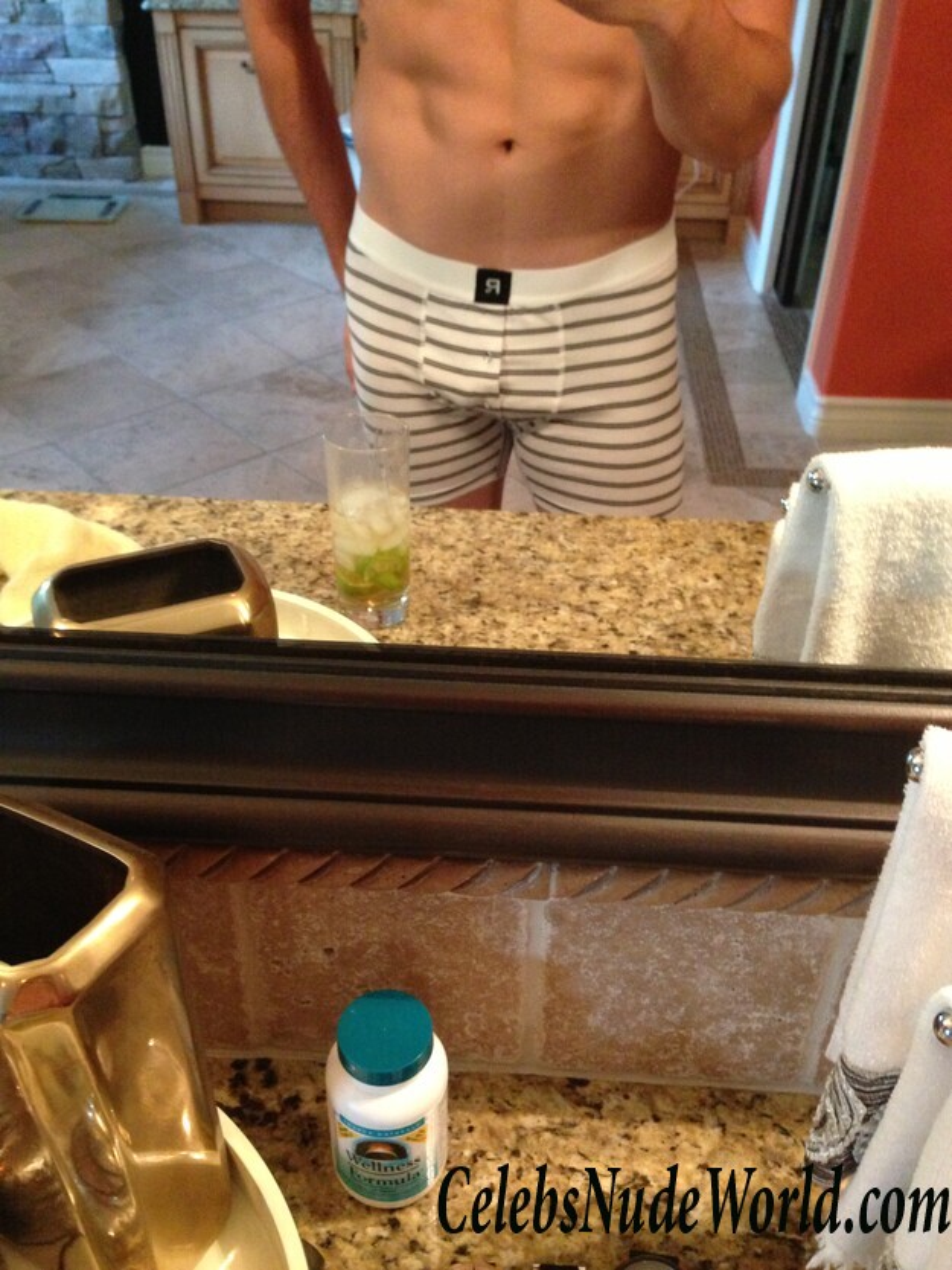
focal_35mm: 33
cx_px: 476
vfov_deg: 55.3
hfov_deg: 43.0
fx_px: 1210
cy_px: 635
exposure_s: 1/15
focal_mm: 4.13
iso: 500
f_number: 2.4
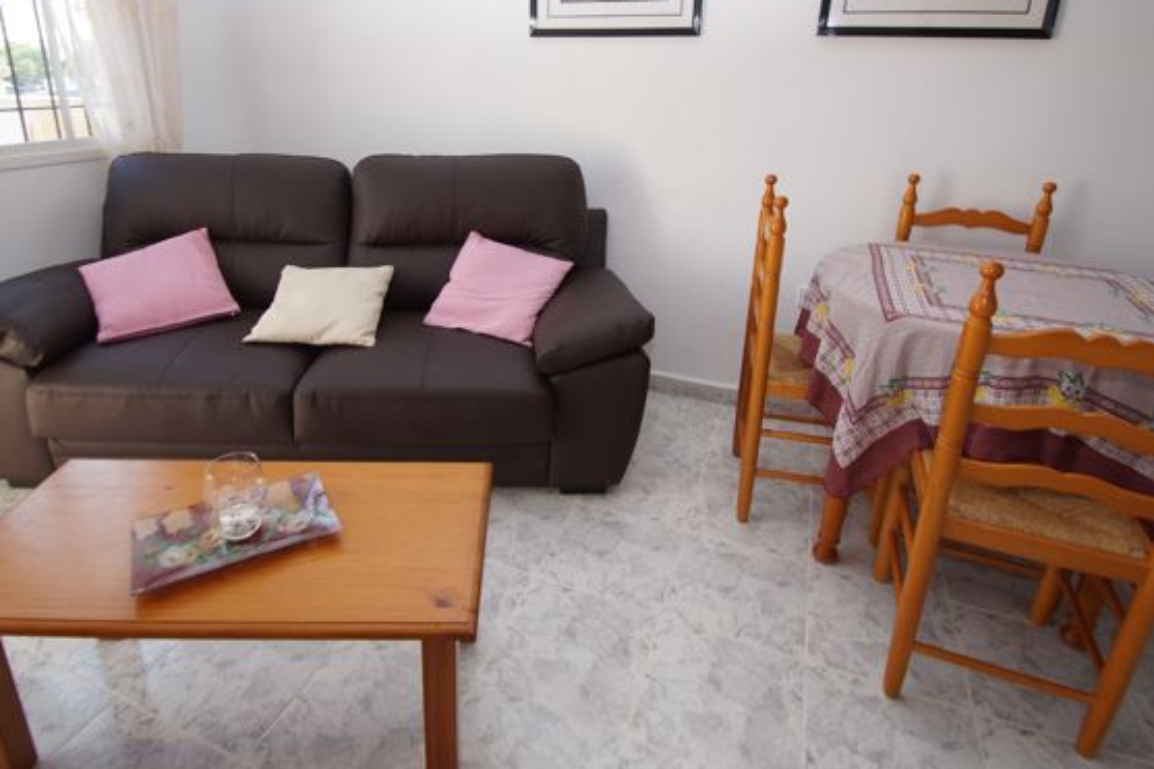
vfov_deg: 63.7
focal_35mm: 19
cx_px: 527
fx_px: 609
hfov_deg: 86.7
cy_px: 294
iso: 250
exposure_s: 1/160
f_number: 4
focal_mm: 10
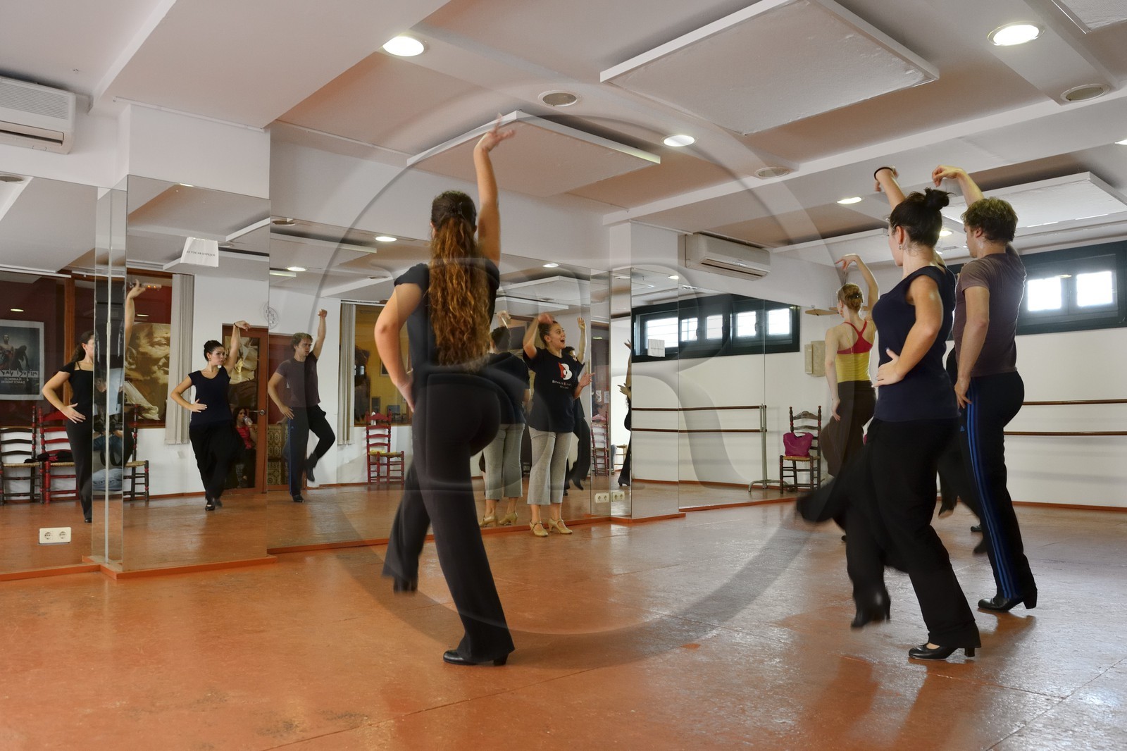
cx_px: 564
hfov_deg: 73.8
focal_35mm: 24
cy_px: 376
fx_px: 751
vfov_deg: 53.1
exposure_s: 1/60
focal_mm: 24
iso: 1600
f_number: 5
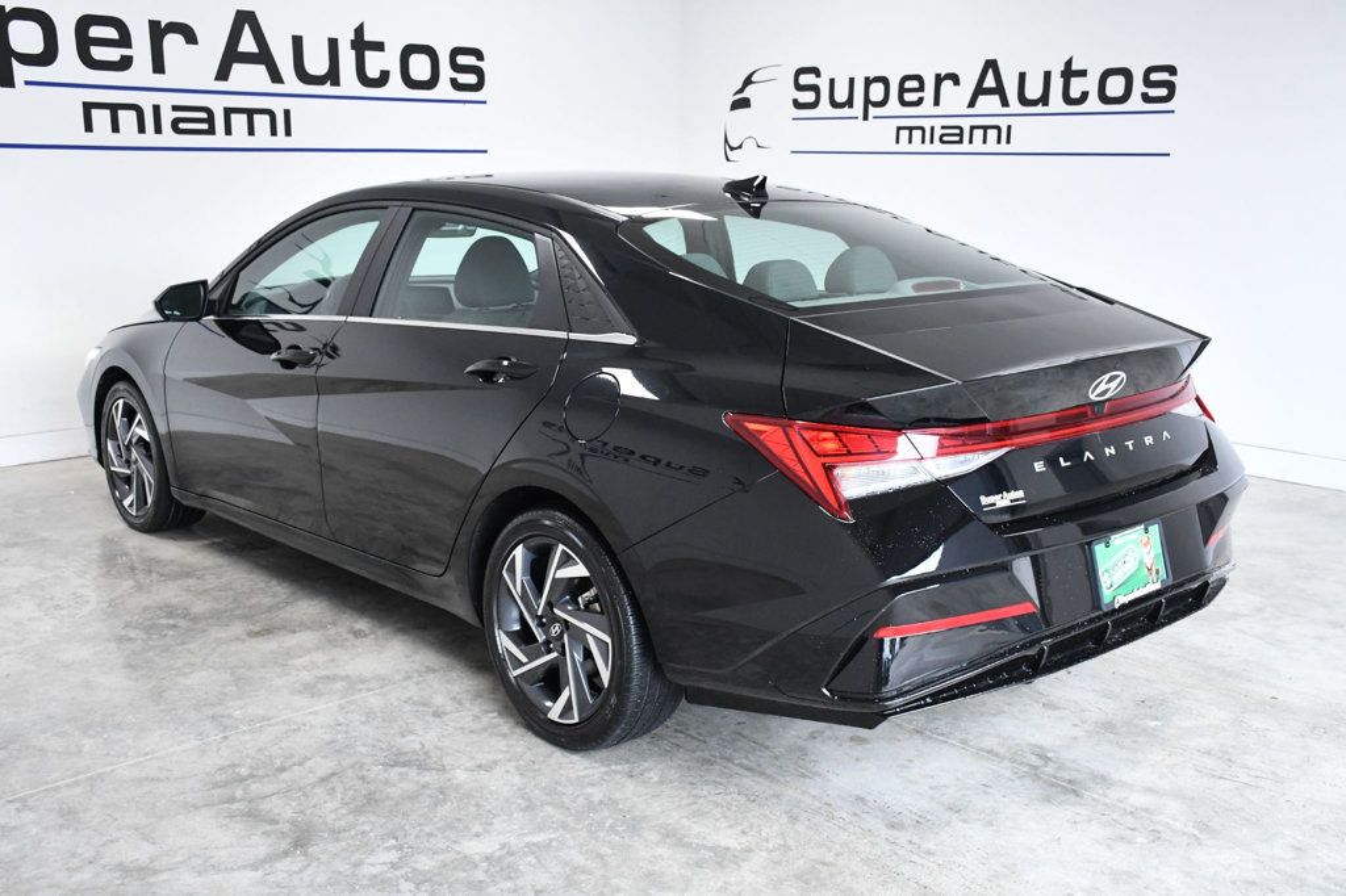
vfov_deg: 36.8
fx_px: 1345
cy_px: 448
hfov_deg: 53.1
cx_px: 673
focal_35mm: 36
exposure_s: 1/250
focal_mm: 24
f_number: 8
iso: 2500
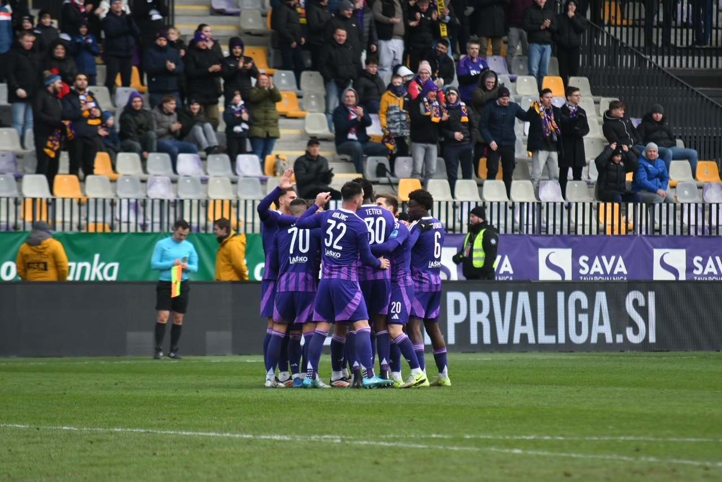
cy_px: 241
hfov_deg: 6.9
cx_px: 361
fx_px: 6018
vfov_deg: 4.6
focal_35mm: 300
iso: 640
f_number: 2.8
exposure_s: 1/2000
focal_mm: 200
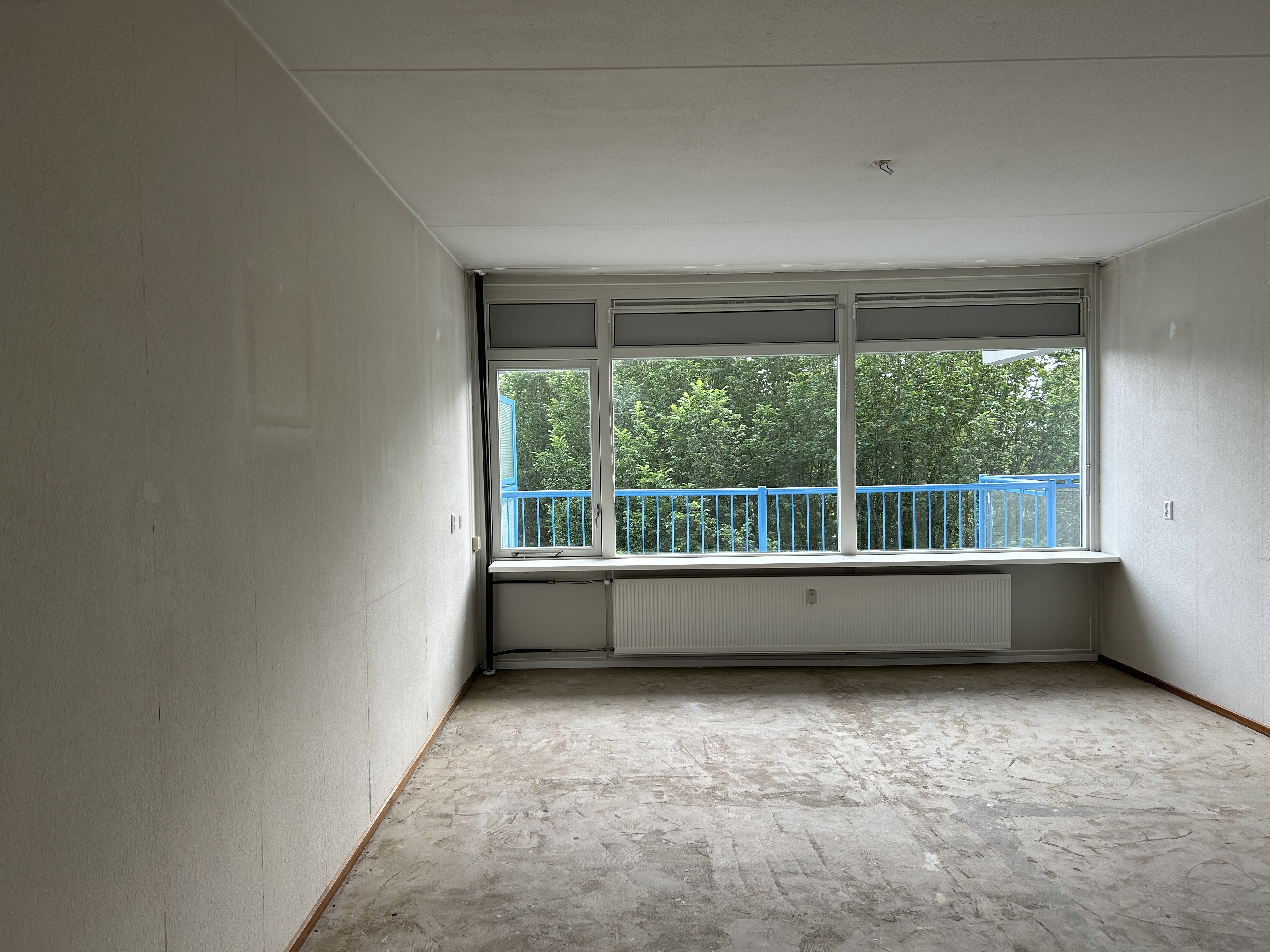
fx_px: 954
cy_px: 476
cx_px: 635
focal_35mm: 26
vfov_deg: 53.1
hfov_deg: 67.3
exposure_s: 1/193
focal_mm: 5.7
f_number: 1.5
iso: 40
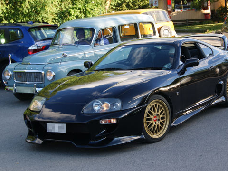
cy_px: 96
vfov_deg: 19.1
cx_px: 146
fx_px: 507
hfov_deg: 25.2
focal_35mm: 77
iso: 100
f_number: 6.3
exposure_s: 1/80
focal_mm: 40
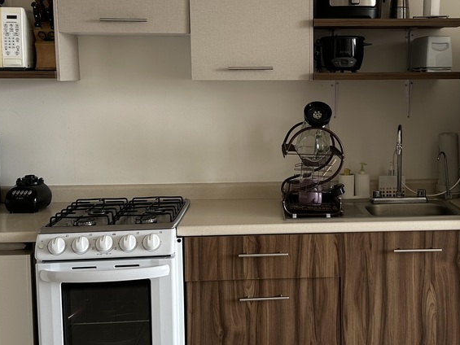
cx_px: 302
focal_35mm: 51
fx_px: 678
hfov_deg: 37.1
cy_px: 132
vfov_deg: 28.5
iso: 64
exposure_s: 1/121
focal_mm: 6.86
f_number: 1.78
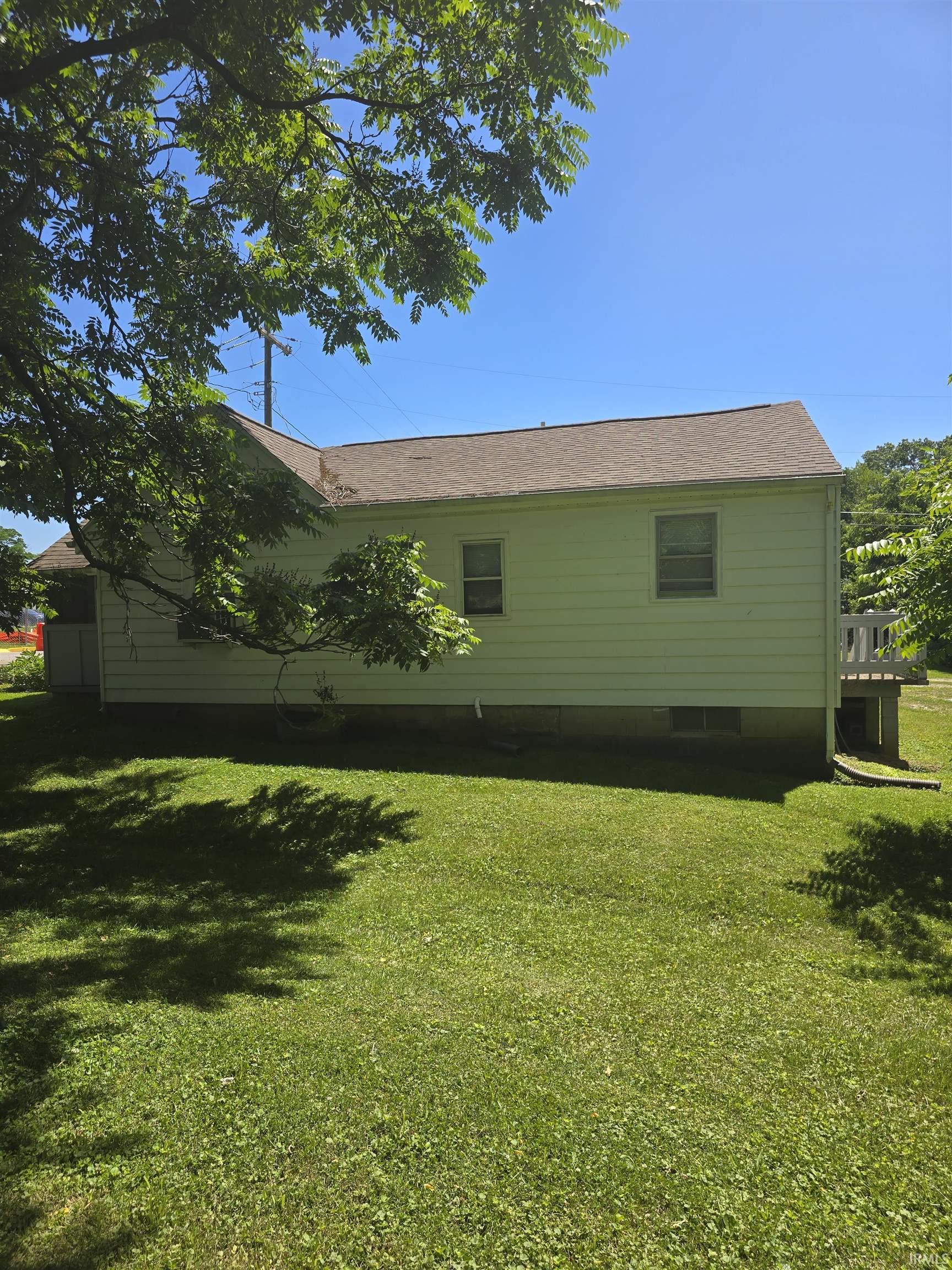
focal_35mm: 23
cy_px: 635
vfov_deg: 73.9
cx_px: 476
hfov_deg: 58.9
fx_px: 843
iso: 12
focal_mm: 6.3
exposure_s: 1/606
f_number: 1.7
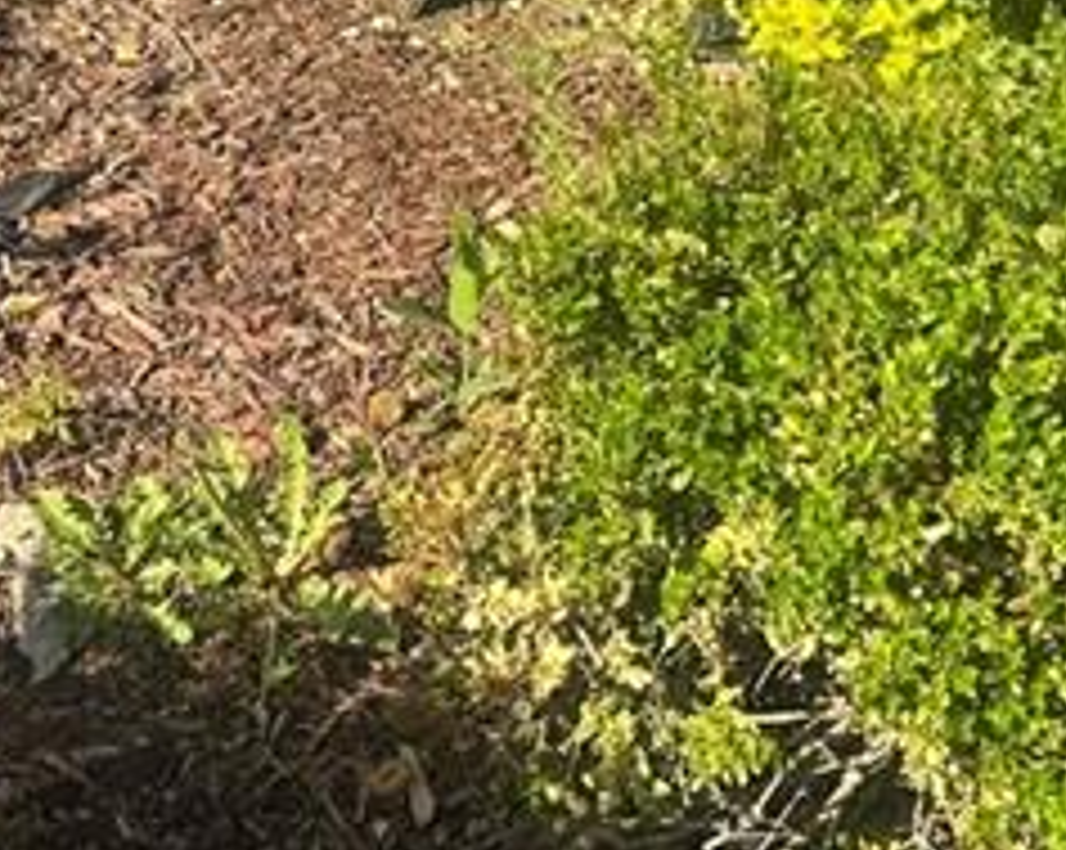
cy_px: -292
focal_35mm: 76
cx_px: 585
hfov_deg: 25.1
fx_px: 2395
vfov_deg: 18.5
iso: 80
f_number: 1.78
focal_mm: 6.76
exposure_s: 1/3802
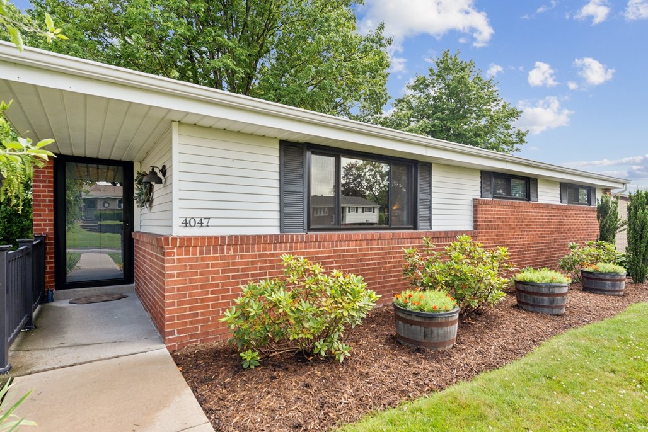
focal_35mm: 19
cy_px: 225
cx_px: 335
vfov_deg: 64.6
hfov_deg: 86.9
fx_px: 342
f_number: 7.1
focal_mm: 18
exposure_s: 1/160
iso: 50
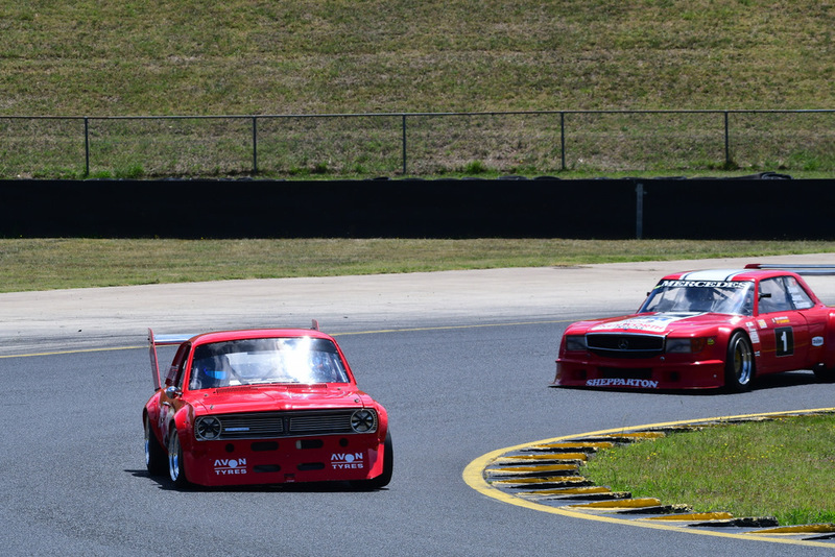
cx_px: 418
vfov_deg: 4.6
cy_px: 278
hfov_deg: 6.9
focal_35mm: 300
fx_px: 6960
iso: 320
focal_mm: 200
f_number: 11
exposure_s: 1/640
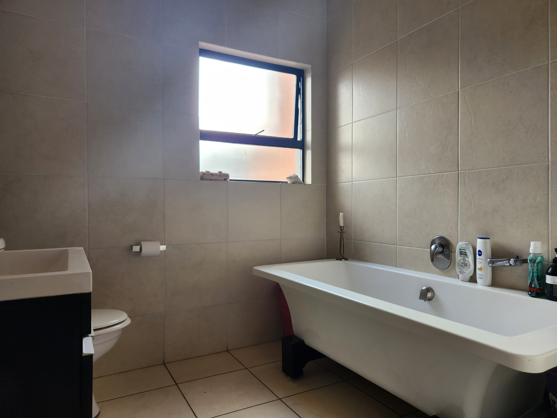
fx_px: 370
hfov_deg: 73.9
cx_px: 278
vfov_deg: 58.9
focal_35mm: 23
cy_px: 209
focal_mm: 5.4
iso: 160
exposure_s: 1/180
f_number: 1.8
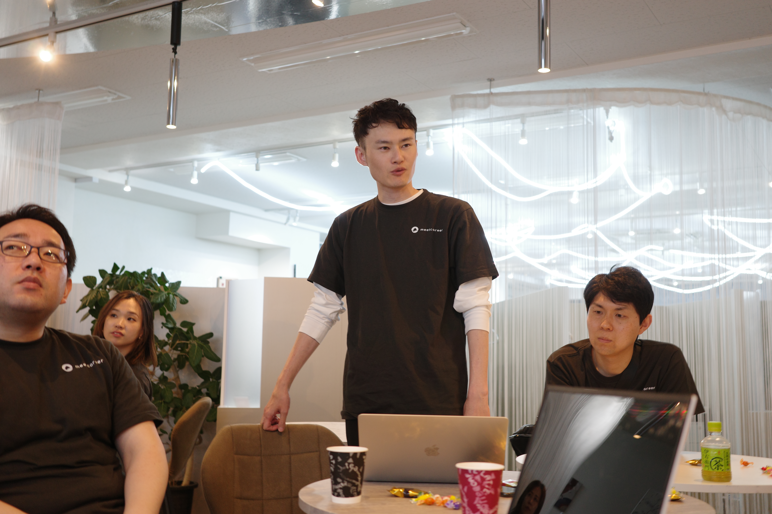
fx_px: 858
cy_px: 257
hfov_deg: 48.5
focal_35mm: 40
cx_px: 386
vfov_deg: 33.4
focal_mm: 26
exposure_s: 1/40
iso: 400
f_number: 2.8
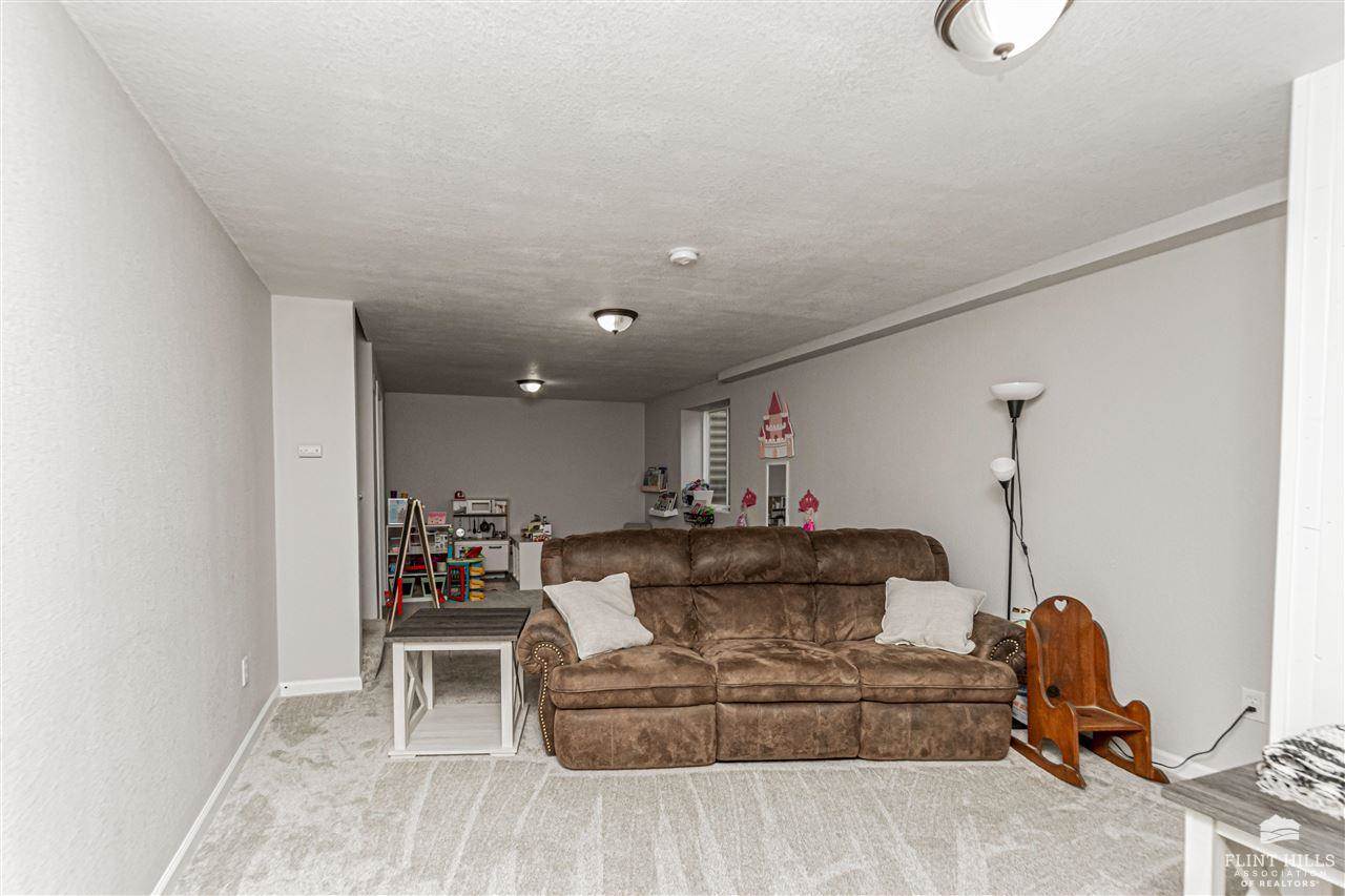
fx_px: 560
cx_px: 672
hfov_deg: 100.4
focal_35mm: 15
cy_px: 448
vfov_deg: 77.3
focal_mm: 10
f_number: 10
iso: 1250
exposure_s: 1/60
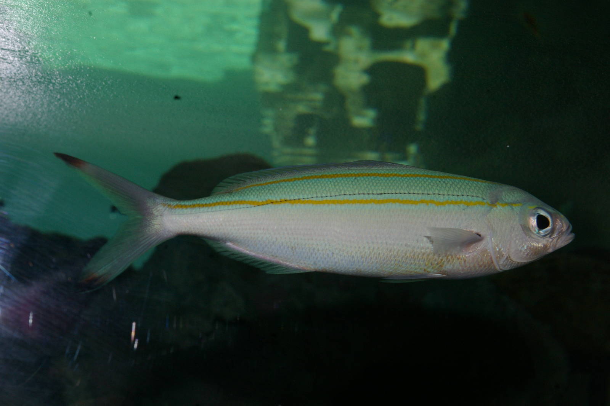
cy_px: 203
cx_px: 305
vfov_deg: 20.1
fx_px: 1143
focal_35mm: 68
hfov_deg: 29.9
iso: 400
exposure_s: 1/60
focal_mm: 45
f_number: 16
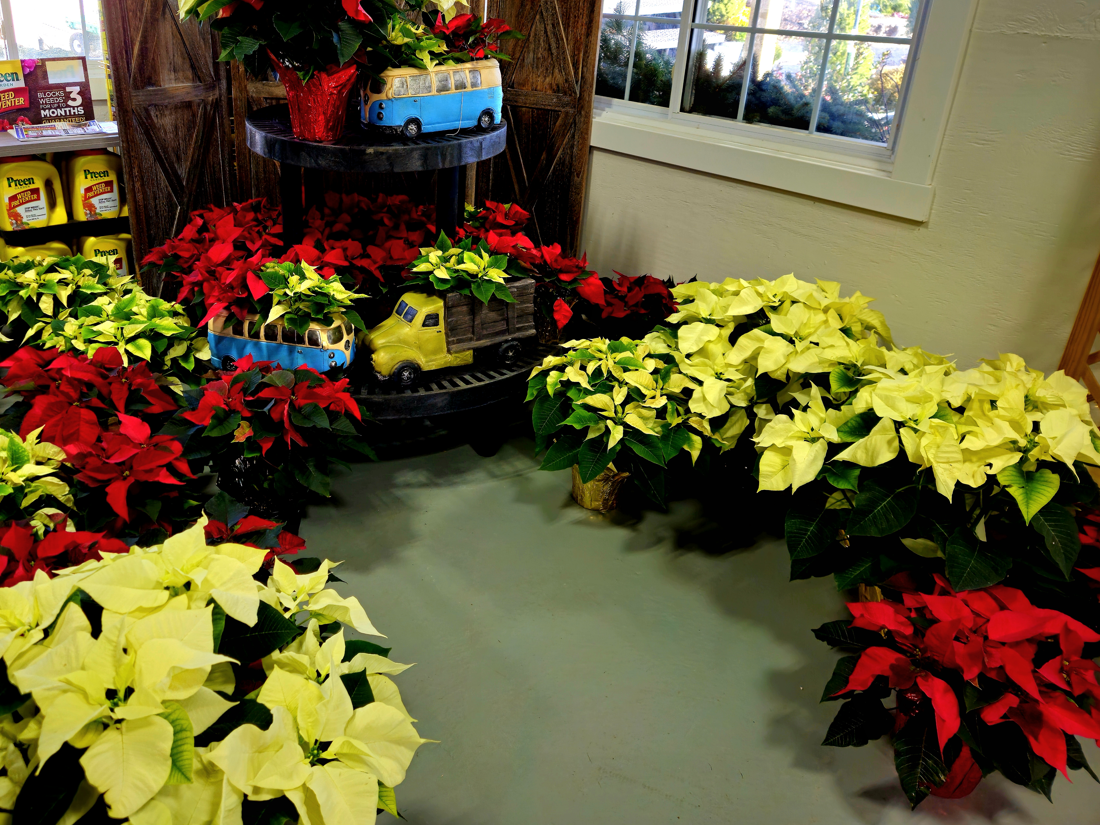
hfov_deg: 62.8
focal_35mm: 28
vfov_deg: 49.4
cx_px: 432
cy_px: 330
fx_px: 890
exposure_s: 1/120
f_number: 1.8
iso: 40
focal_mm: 5.4
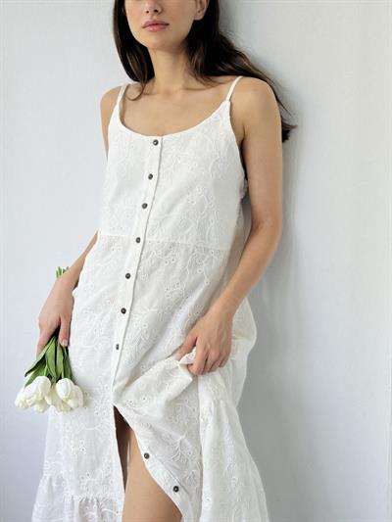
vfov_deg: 39.6
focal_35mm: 48
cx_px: 196
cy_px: 261
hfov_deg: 30.3
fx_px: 724
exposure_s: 1/252
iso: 64
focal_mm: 6.76
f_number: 1.78
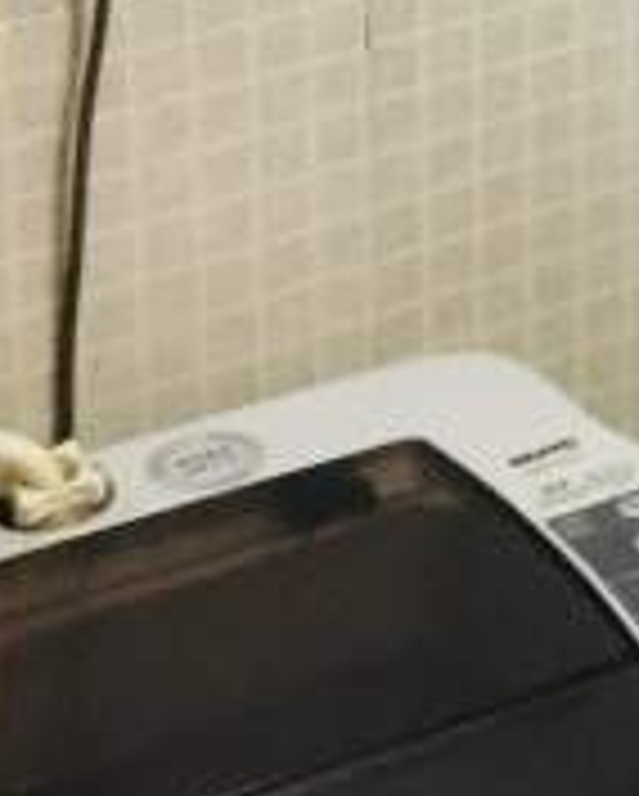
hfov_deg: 11.2
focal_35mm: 128
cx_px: 1179
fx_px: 3021
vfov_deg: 13.7
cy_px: -544
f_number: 2.2
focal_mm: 4.15
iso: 250
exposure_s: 1/17
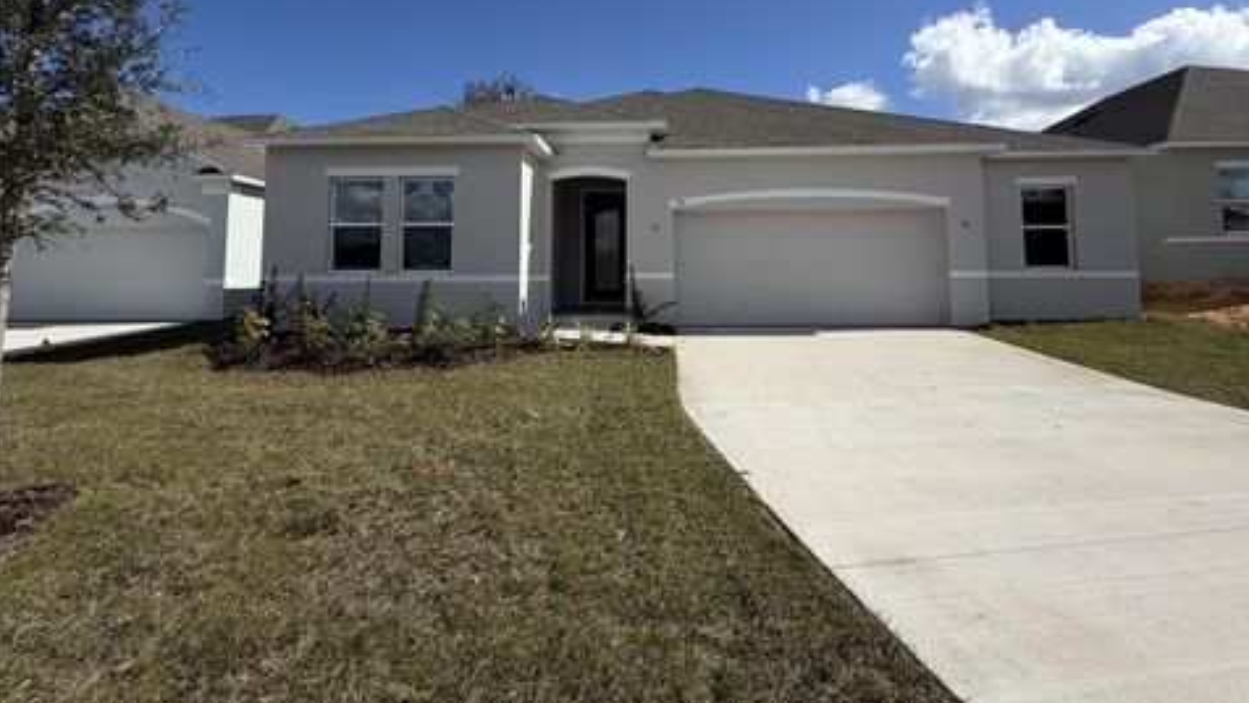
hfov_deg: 99.3
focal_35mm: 16
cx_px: 648
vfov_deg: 65.1
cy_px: 226
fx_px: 530
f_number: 2.2
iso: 20
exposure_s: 1/1534
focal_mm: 2.22
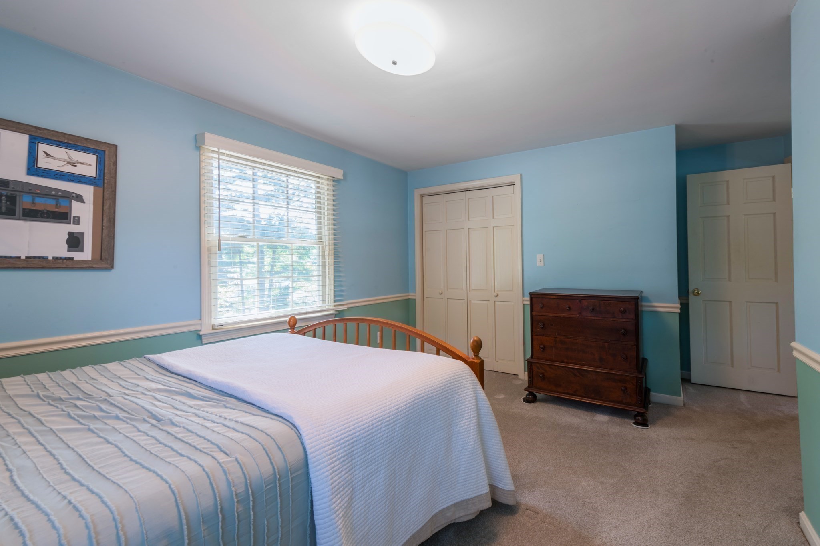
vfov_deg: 81.2
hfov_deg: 104.3
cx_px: 410
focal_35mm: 14
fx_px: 319
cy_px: 273
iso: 100
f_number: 16
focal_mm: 14
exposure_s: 1.3
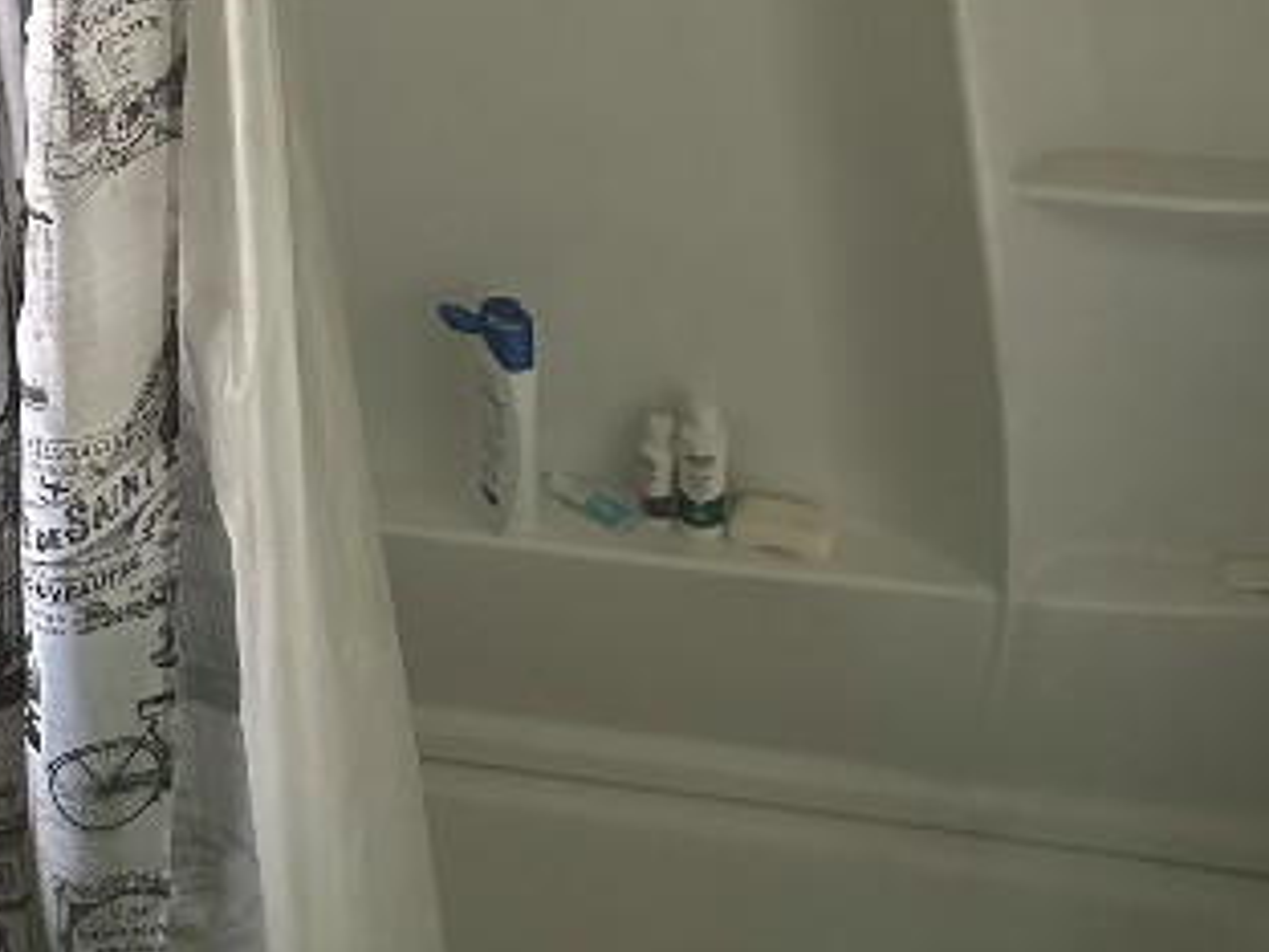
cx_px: 456
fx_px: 2163
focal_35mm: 59
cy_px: -49
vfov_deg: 23.5
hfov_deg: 32.5
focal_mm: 6.86
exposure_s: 1/57
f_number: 1.78
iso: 1000
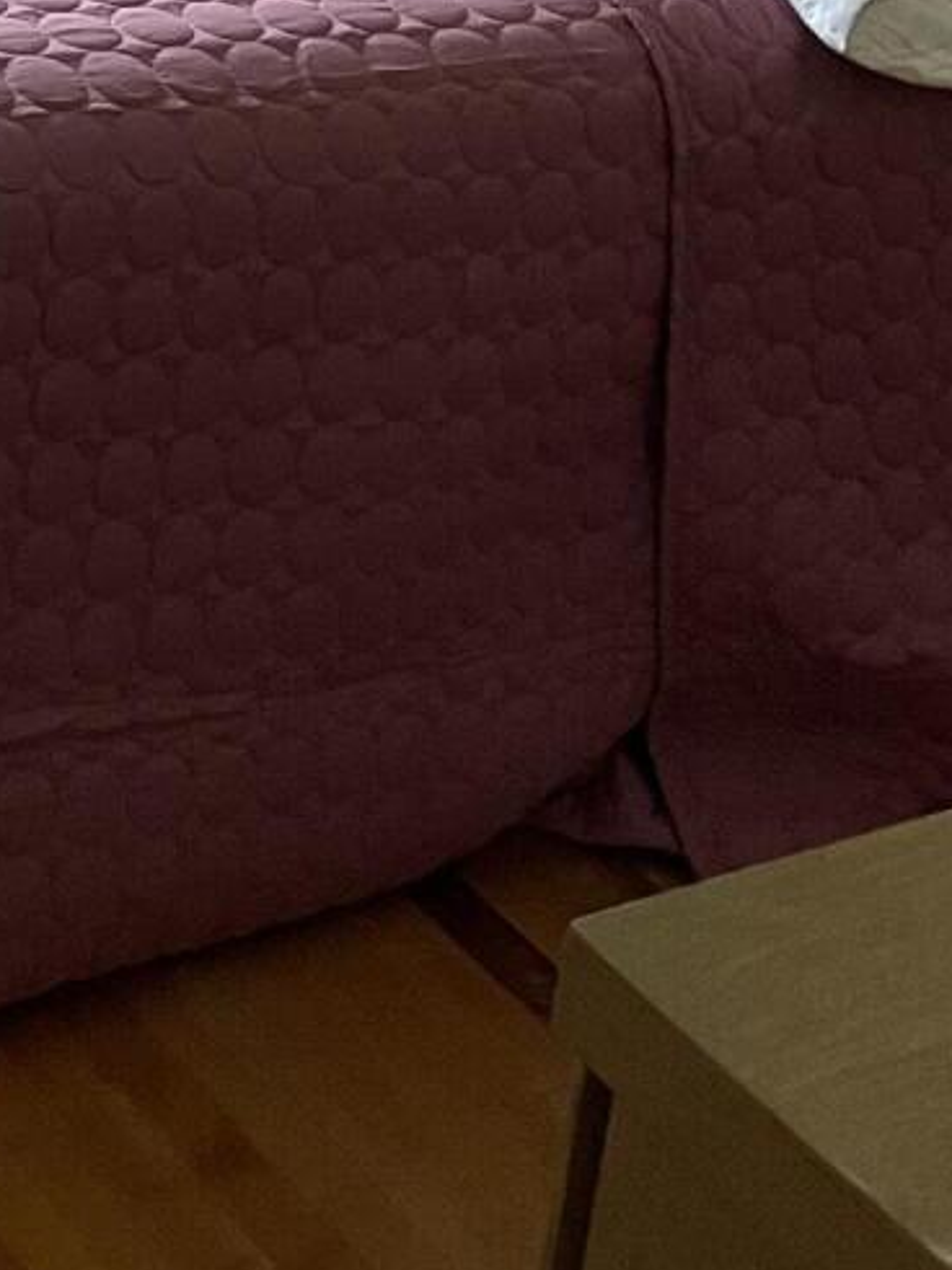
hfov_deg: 13.2
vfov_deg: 16.4
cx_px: -494
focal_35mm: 106
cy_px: -820
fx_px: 3889
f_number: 1.6
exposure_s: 1/68
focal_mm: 4.2
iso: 125
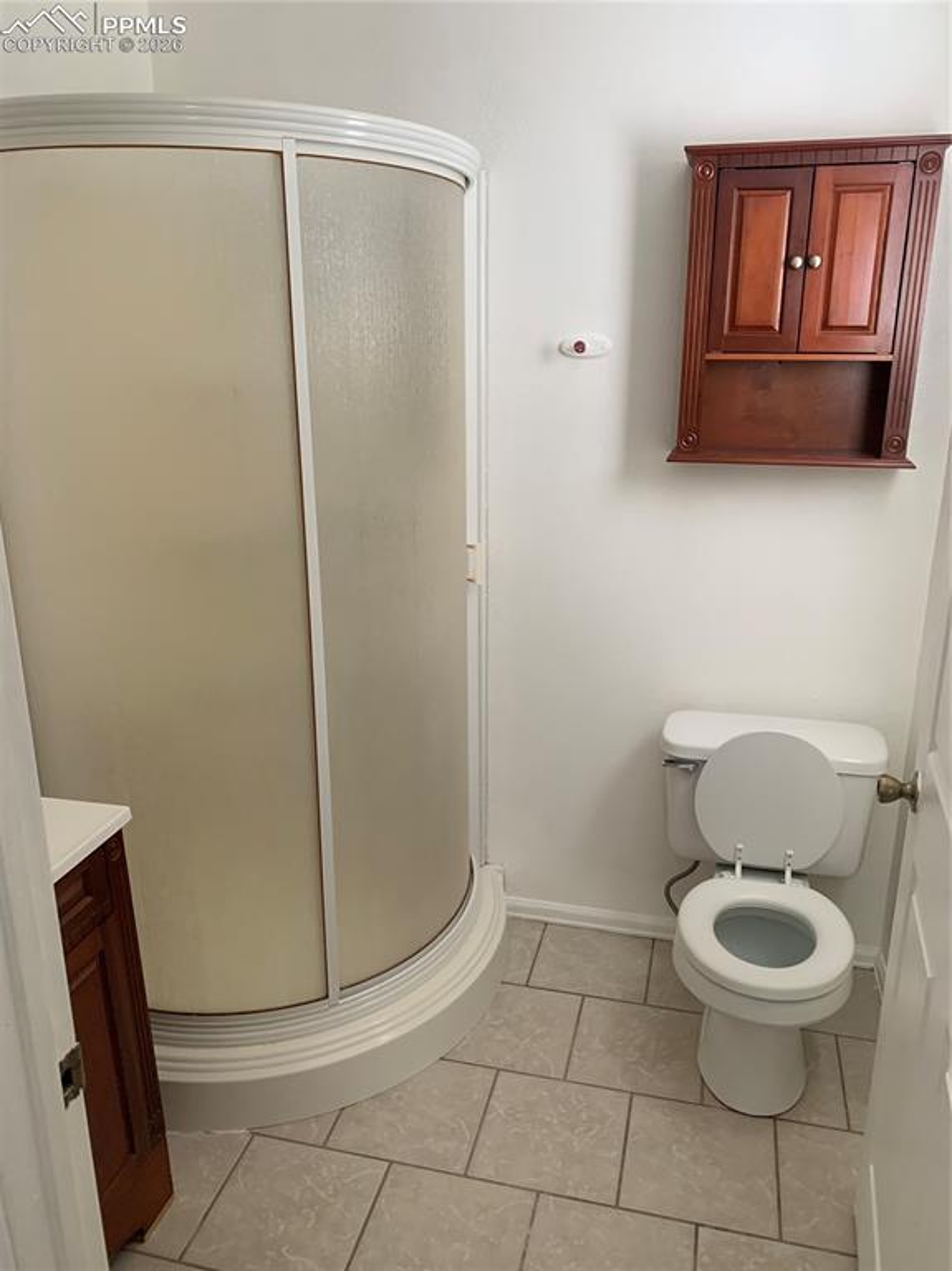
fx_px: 954
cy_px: 636
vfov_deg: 67.3
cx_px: 476
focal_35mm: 26
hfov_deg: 53.0
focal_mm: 4.25
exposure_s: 1/121
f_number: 1.8
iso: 80
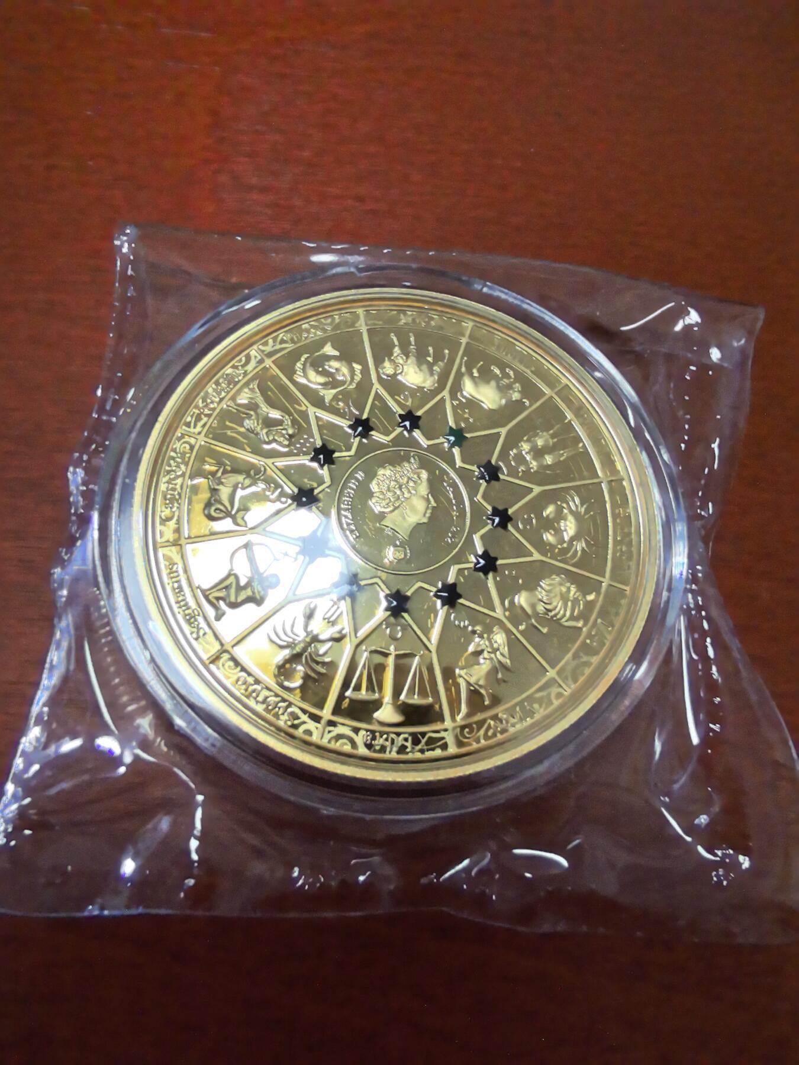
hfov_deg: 56.8
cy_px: 532
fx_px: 739
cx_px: 400
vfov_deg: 71.6
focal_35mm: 24
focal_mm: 1.68
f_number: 2.2
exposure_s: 1/50
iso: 125
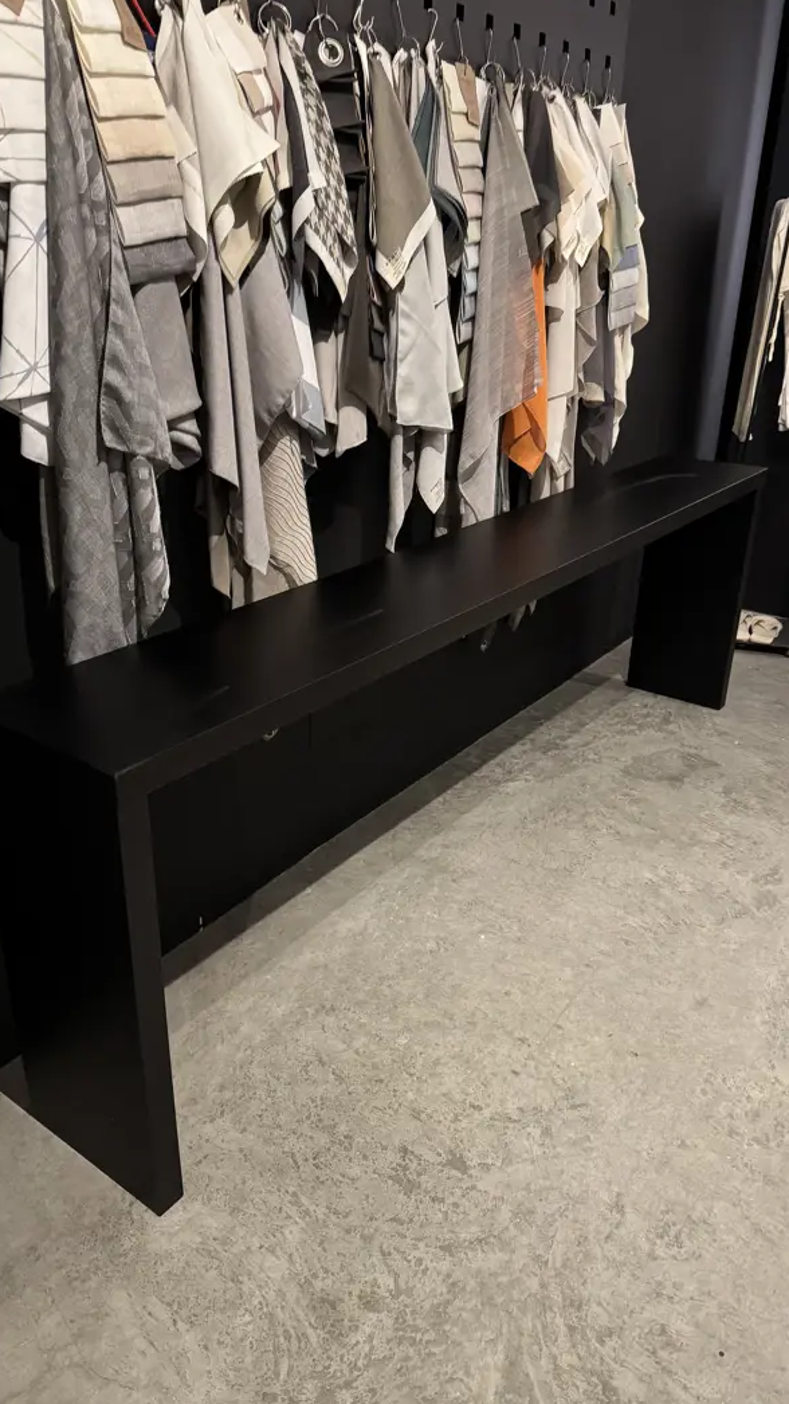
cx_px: 411
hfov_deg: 42.9
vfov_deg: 69.9
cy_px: 714
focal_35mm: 27
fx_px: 1005
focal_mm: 6.76
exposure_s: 1/50
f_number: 1.78
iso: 800
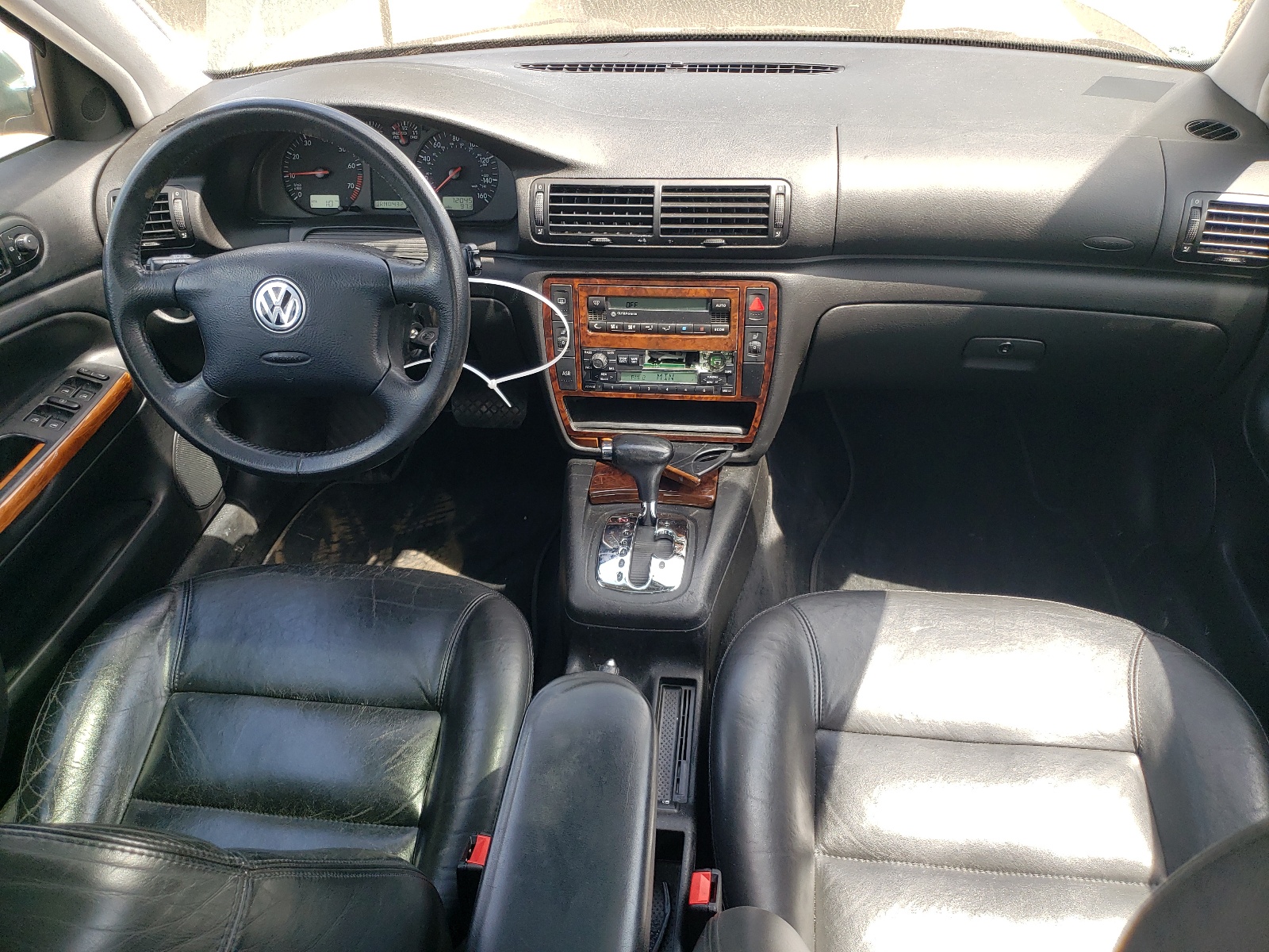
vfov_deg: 53.1
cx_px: 634
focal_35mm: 26
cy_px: 476
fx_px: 953
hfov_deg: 67.3
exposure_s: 1/270
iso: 50
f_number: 1.5
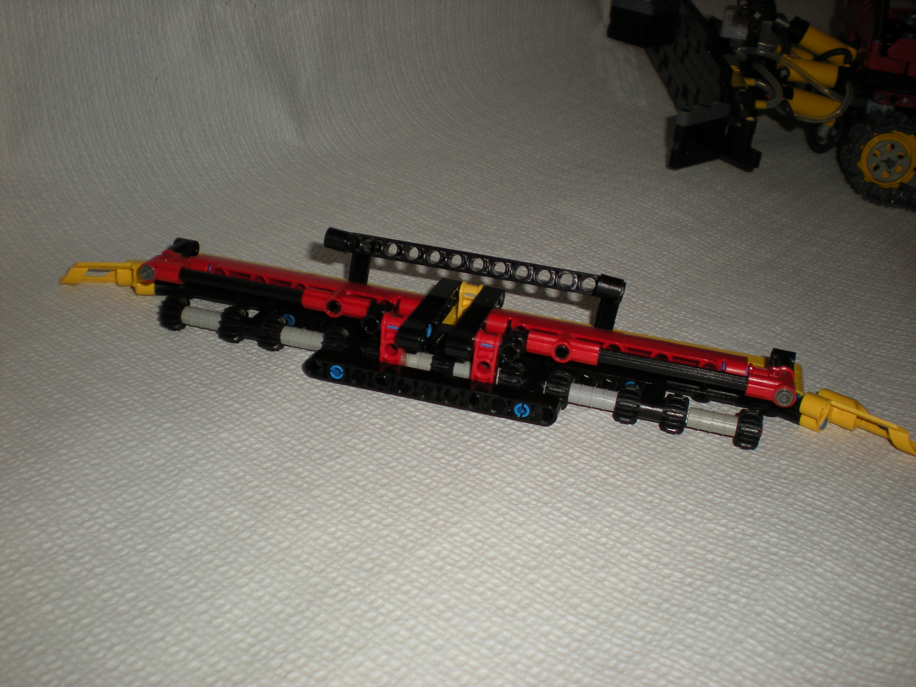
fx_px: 1006
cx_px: 458
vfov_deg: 37.7
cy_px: 344
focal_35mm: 38
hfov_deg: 49.0
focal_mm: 6.3
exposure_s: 1/60
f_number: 3.1
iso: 64
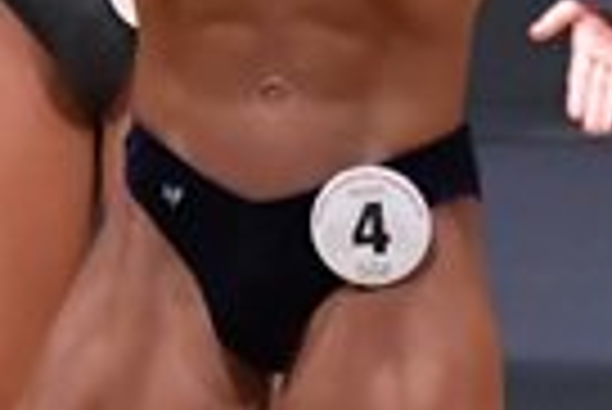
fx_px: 26140
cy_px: 212
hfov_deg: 1.3
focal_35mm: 1536
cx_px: 326
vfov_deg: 0.9
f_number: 5.6
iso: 8000
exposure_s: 1/400
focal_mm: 180
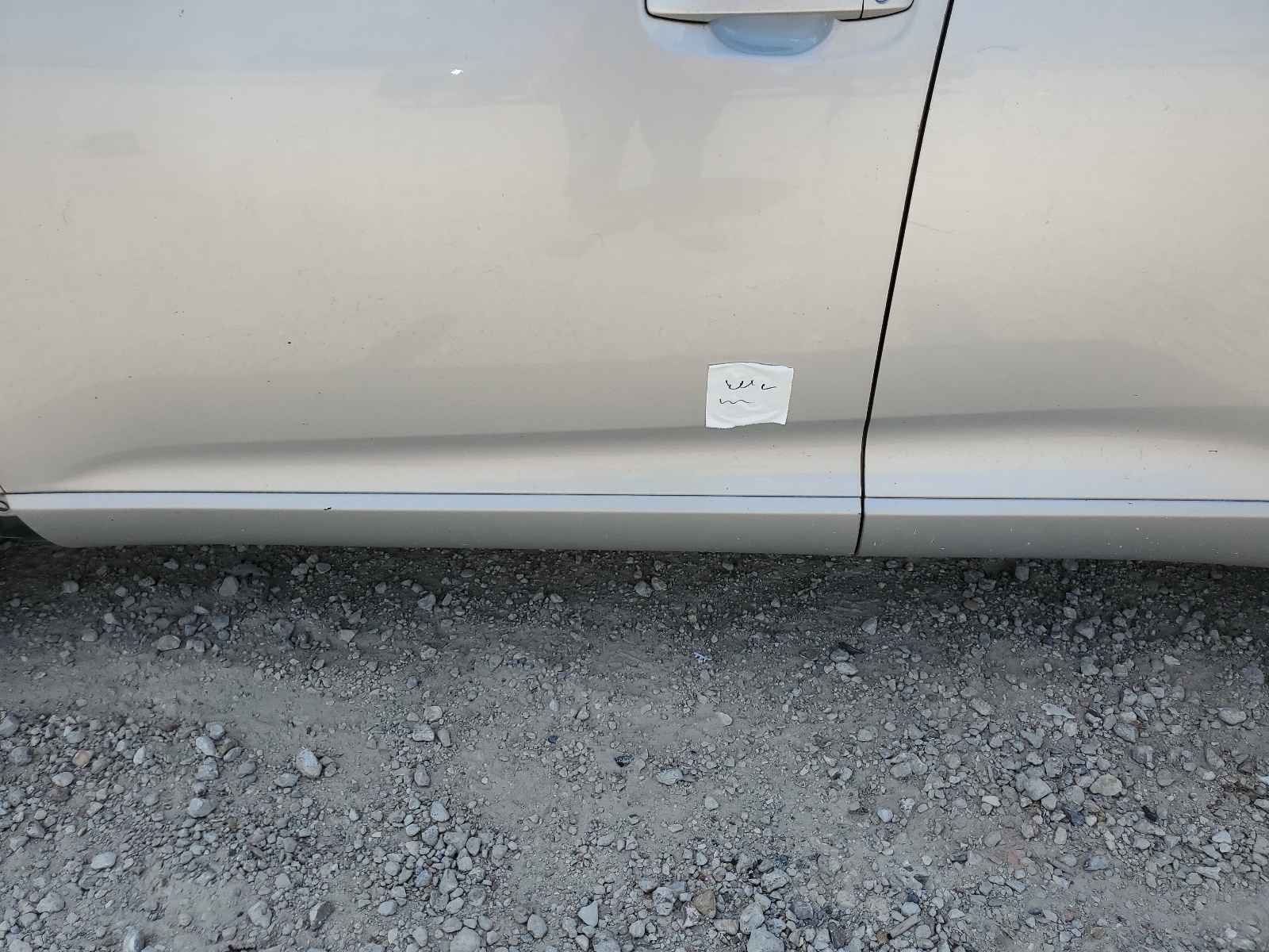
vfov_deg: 53.1
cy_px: 476
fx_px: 953
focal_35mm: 26
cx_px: 634
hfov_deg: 67.3
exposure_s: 1/2500
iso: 50
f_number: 1.5
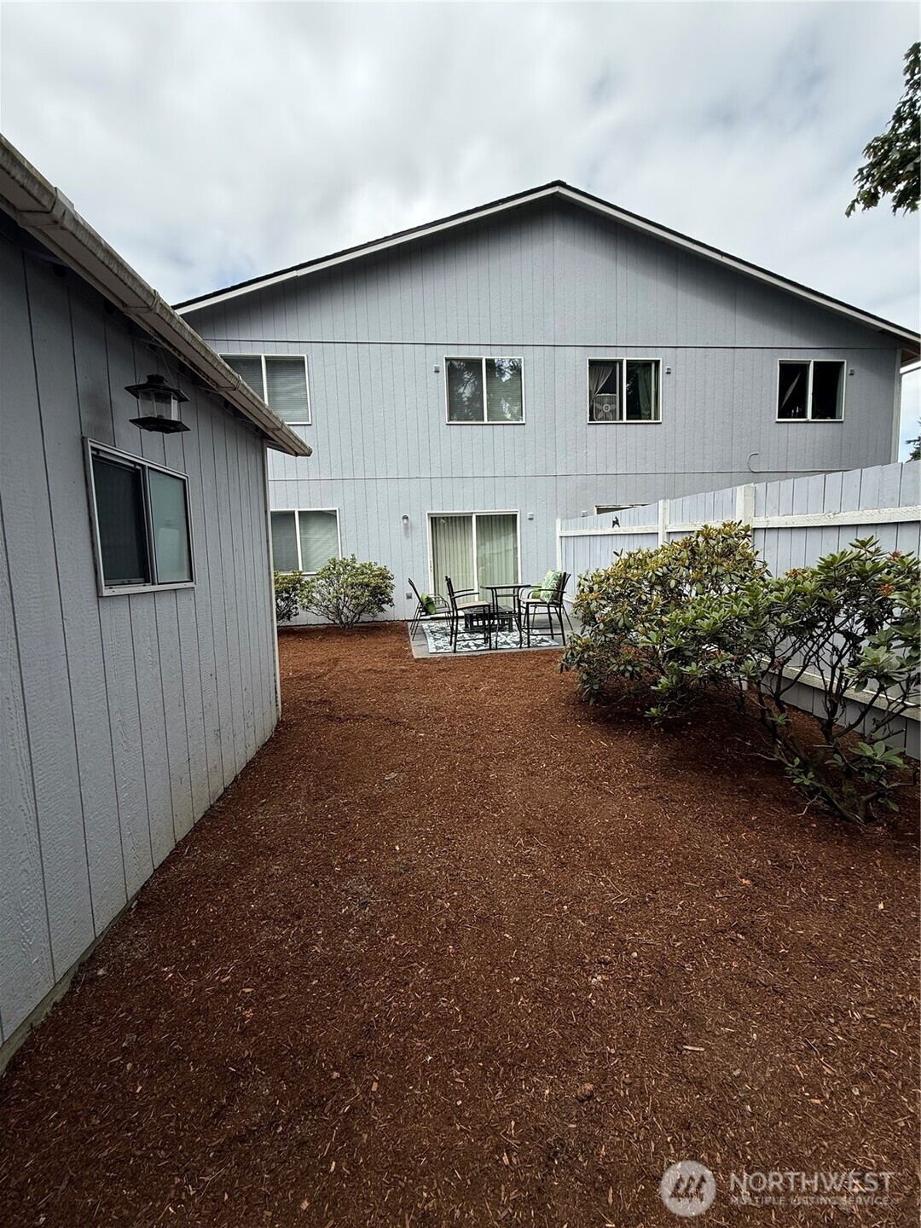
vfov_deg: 102.1
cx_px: 460
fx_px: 497
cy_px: 614
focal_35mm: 14
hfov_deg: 85.7
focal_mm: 2.22
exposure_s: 1/1001
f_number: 2.2
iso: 50
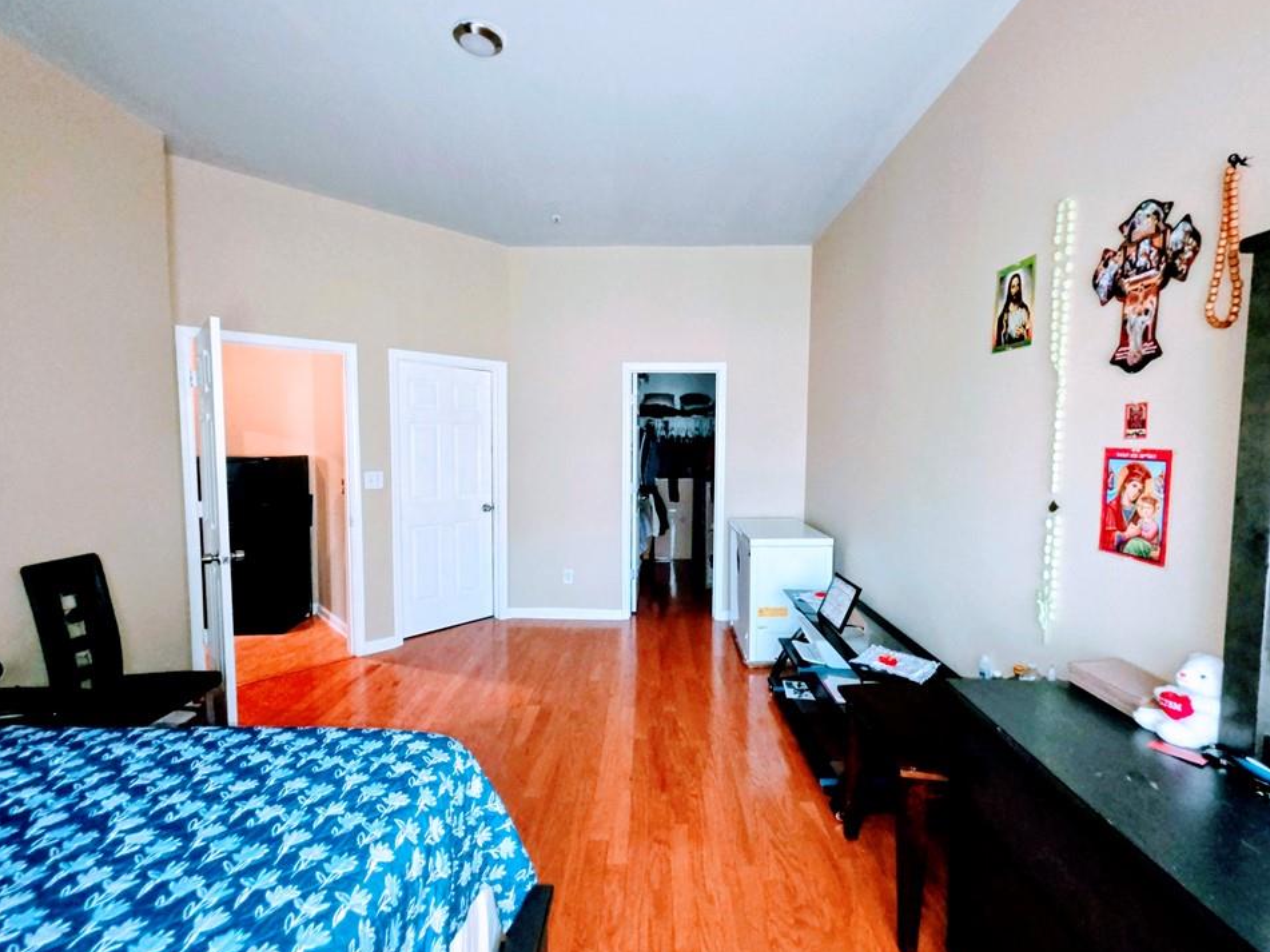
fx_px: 514
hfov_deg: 102.1
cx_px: 629
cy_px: 478
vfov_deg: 85.7
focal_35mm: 14
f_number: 1.9
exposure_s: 1/30
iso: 200
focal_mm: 2.2
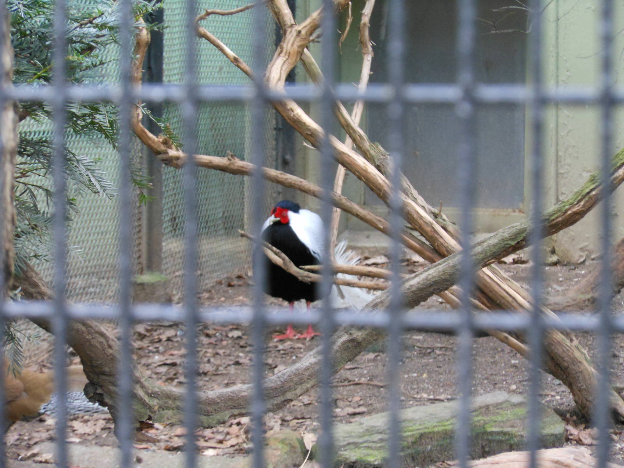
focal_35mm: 141
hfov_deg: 14.0
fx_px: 2542
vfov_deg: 10.5
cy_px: 234
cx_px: 312
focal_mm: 25.3
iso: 400
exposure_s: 1/30
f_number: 5.5
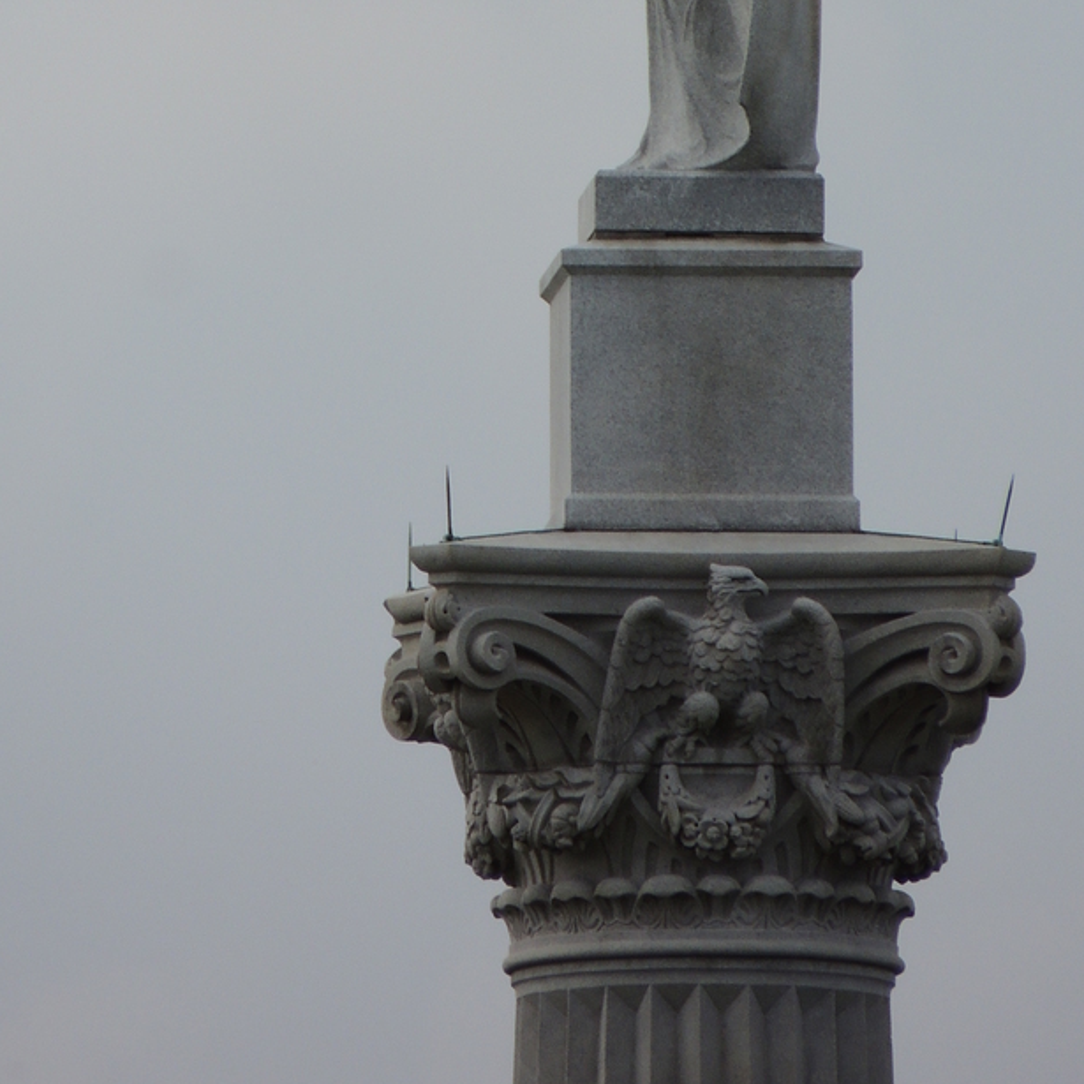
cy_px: 32
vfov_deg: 1.0
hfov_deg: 1.0
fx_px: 65154
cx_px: 569
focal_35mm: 1839
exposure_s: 1/500
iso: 100
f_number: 5.9
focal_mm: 180
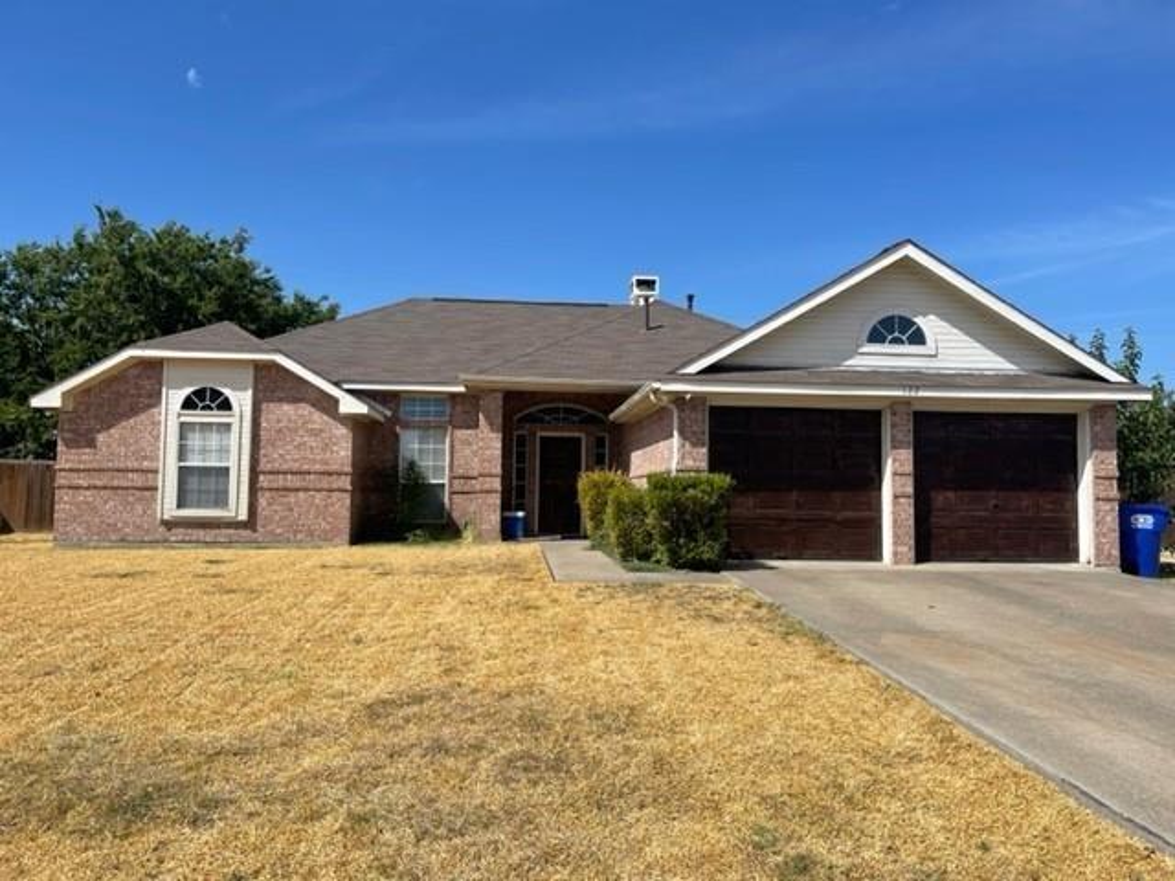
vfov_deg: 53.1
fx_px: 883
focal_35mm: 26
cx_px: 588
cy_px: 440
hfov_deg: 67.3
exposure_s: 1/4348
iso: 32
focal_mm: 5.1
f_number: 1.6
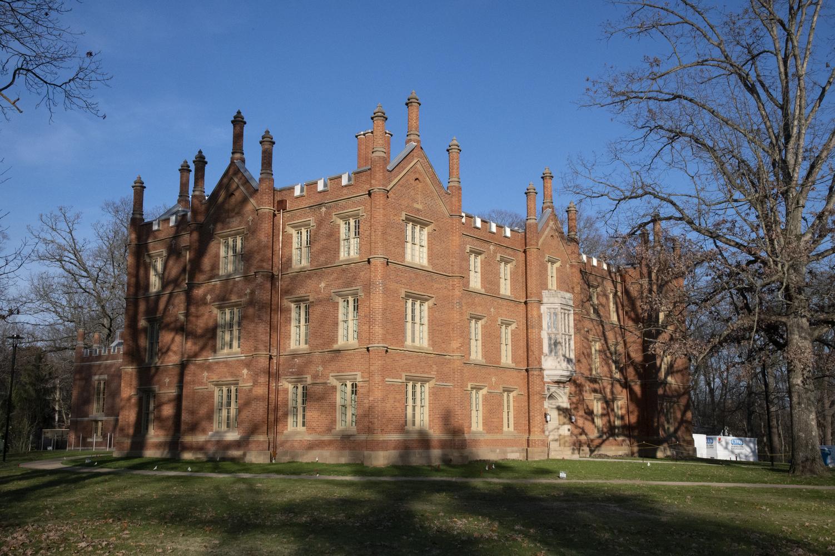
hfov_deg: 50.7
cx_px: 418
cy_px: 278
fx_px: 881
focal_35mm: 38
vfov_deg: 35.0
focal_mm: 38
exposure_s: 1/3200
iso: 6400
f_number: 20
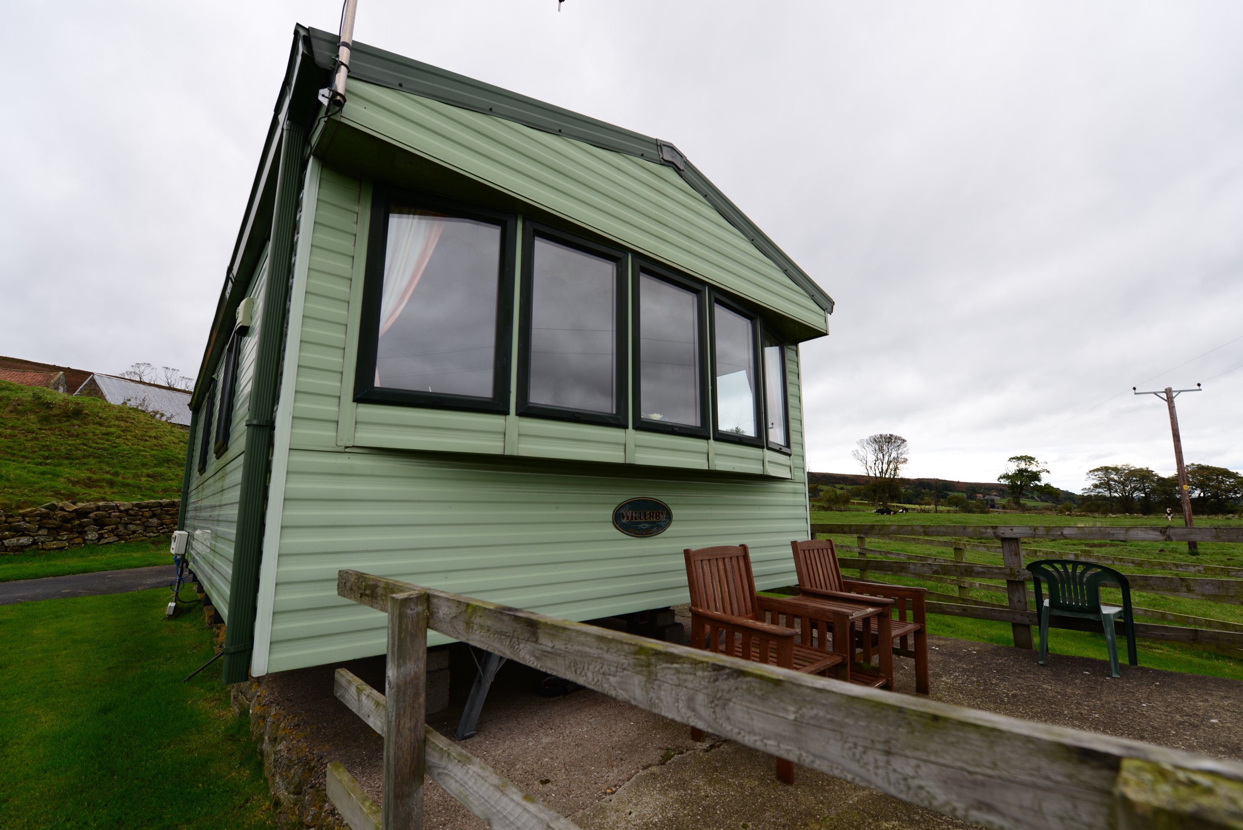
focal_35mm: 15
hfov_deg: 100.4
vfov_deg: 77.3
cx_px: 626
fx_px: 518
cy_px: 431
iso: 125
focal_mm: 14
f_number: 5
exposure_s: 1/100
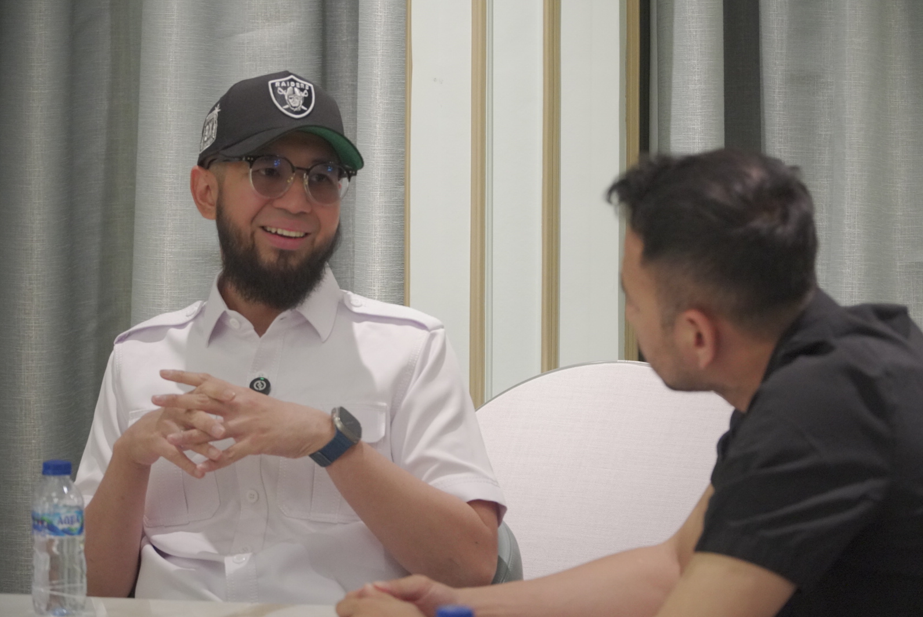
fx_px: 3246
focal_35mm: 127
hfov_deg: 16.2
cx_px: 455
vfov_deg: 10.9
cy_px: 308
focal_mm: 83
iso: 6400
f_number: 4
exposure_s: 1/160
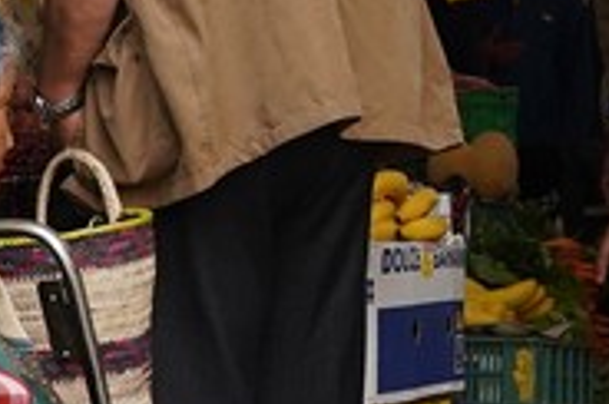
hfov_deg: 10.9
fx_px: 3090
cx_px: 864
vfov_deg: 7.4
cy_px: -192
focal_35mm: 183
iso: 1600
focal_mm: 28
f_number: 4.5
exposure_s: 1/1600
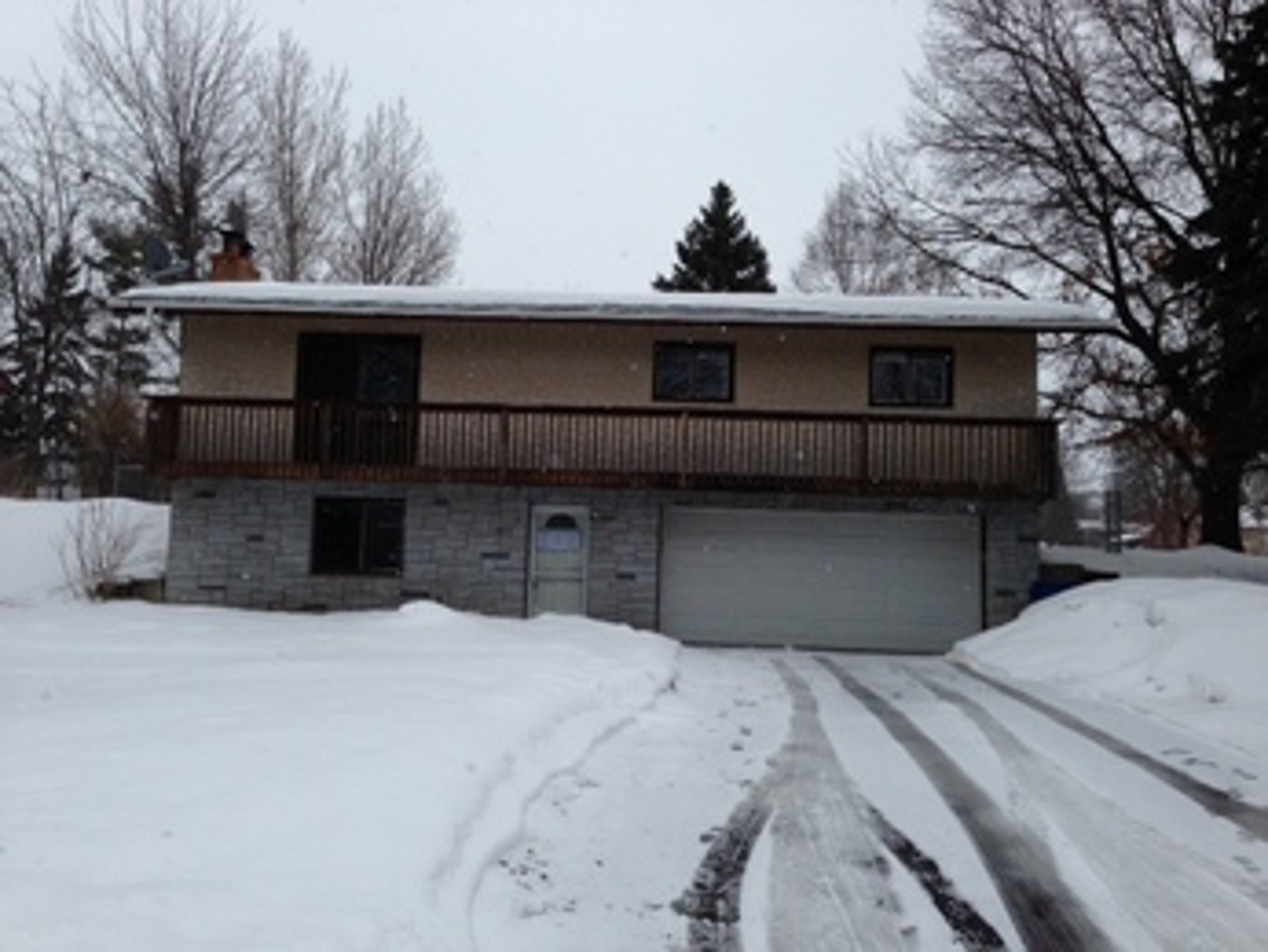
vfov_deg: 43.0
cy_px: 476
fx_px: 1210
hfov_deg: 55.3
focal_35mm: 33
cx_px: 634
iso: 50
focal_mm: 4.13
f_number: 2.4
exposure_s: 1/834
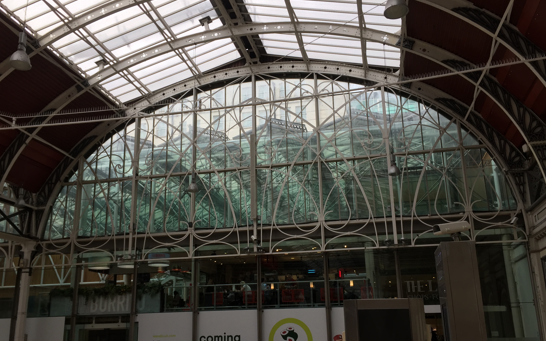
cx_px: 271
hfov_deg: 58.1
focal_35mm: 33
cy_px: 199
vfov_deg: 38.2
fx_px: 491
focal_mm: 4.15
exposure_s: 1/327
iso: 32
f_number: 2.2
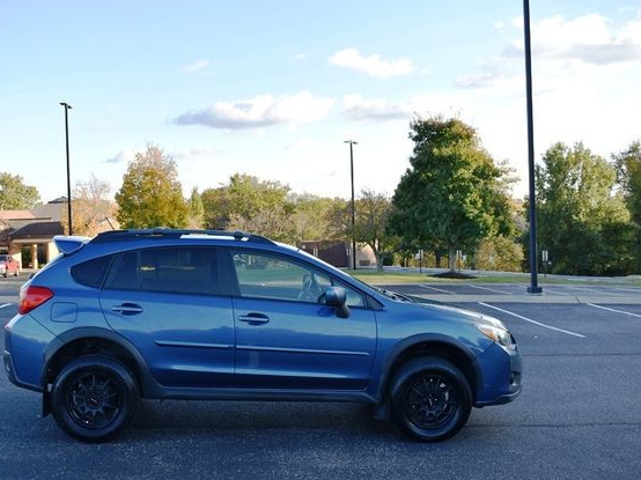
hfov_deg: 46.7
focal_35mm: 40
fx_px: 740
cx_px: 272
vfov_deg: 35.9
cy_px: 242
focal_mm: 24
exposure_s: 1/250
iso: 280
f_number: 5.6
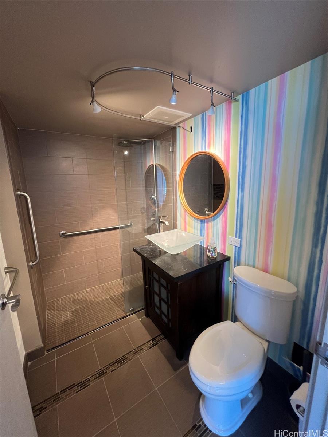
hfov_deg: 89.9
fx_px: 164
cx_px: 164
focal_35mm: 13
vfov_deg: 106.2
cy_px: 218
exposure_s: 1/60
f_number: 1.8
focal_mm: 1.57
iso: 160
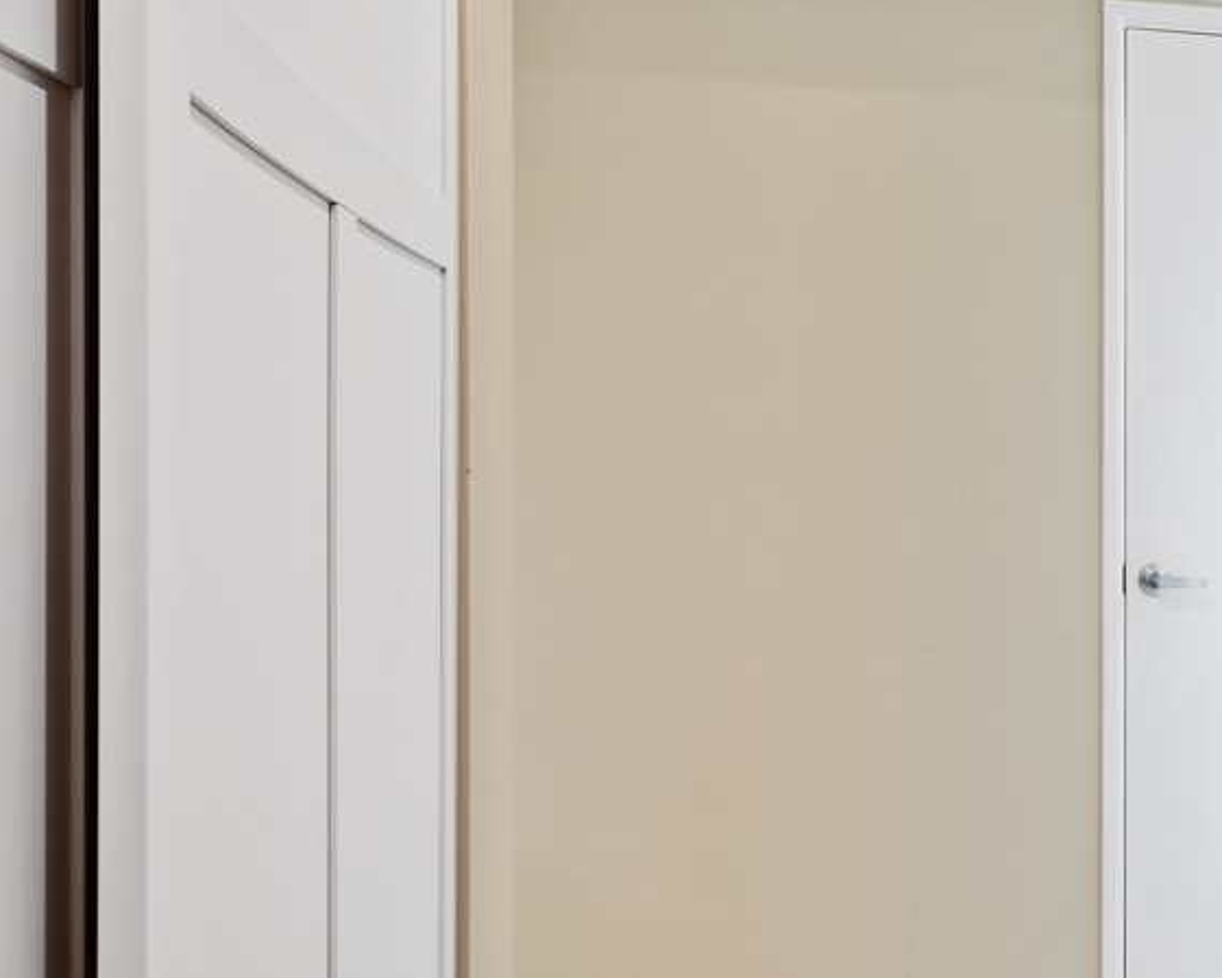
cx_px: 1235
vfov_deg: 32.7
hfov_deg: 36.1
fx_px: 1664
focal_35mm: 46
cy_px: 440
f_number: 8
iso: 400
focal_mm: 17
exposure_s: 1/1.67
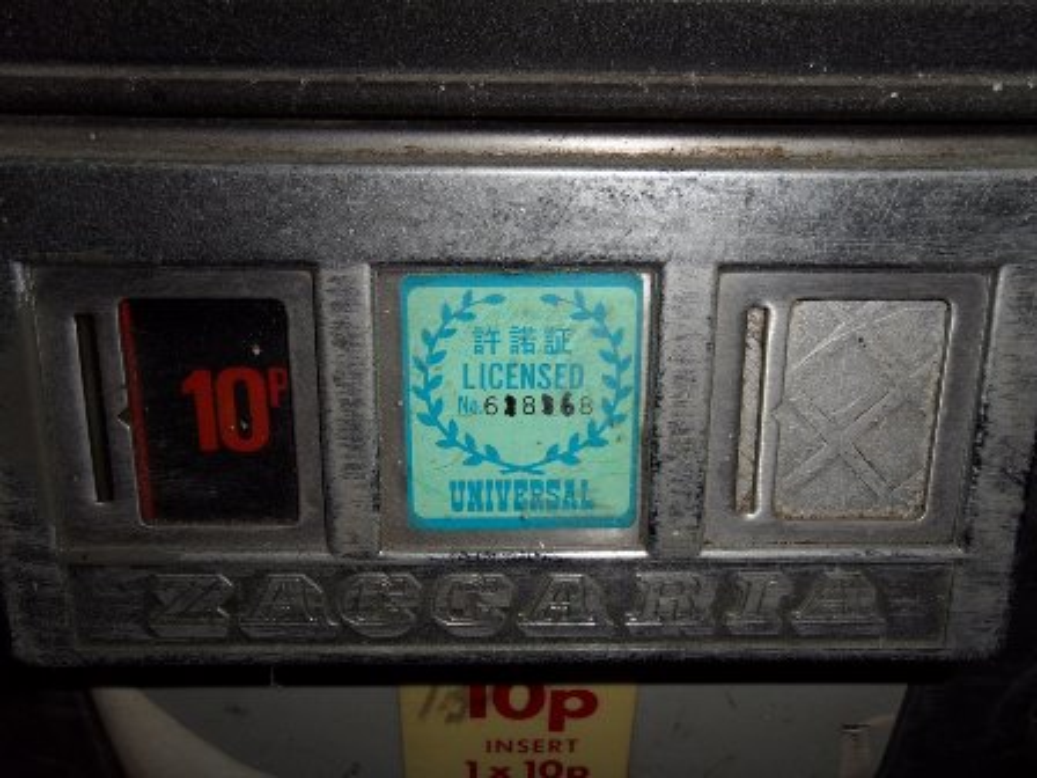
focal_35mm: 28
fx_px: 839
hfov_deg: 63.4
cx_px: 518
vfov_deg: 49.7
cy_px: 389
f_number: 9.5
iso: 100
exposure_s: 1/45
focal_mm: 5
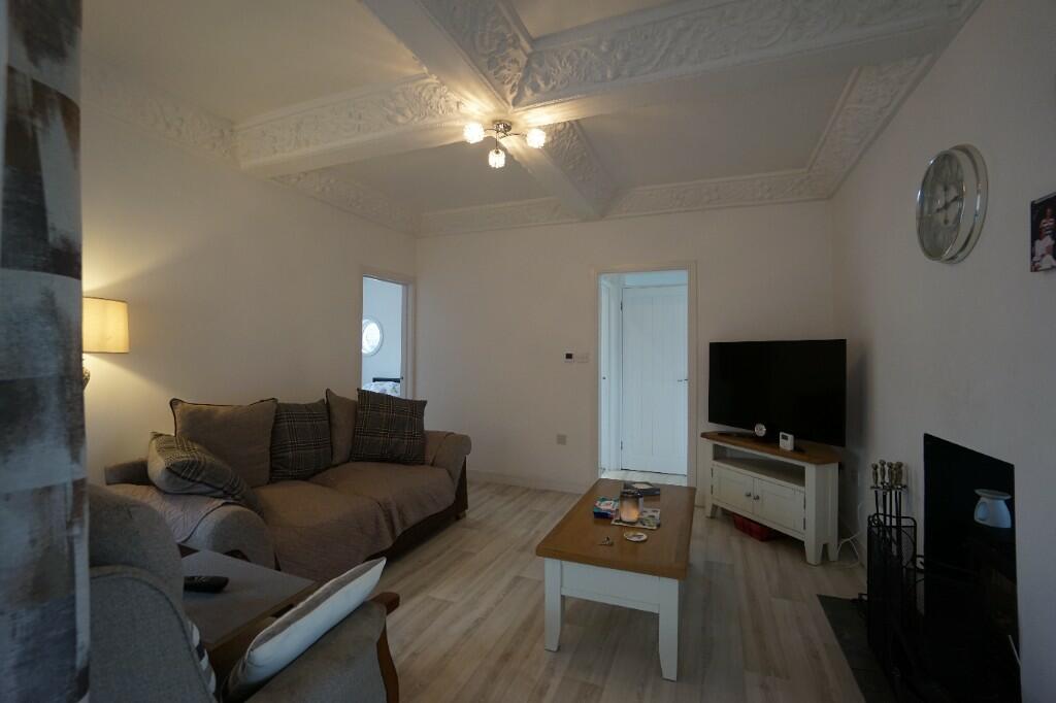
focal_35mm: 15
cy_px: 352
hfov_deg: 100.4
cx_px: 528
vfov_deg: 77.3
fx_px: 440
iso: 500
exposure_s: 1/60
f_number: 4
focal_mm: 10
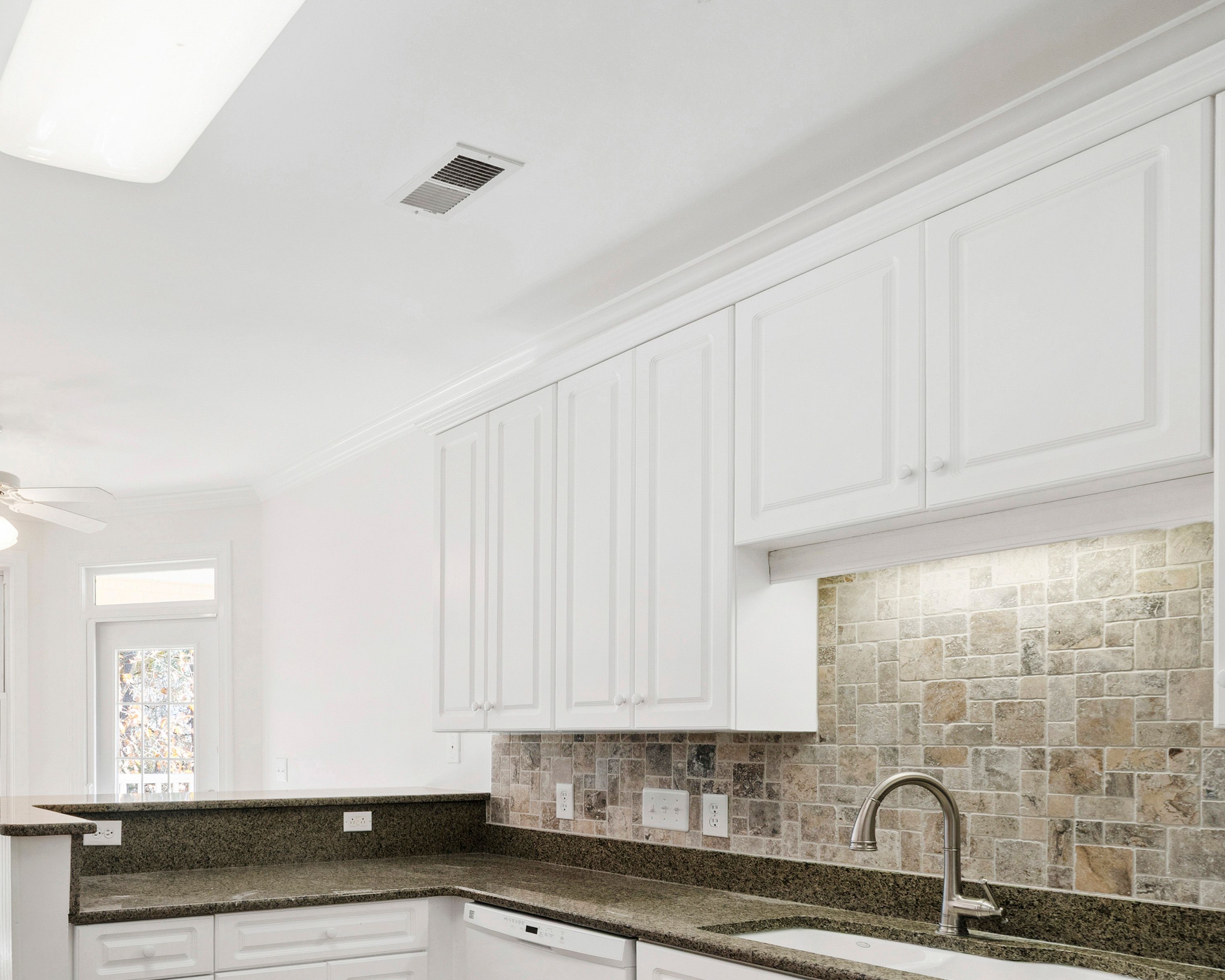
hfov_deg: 59.9
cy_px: 706
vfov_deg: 53.0
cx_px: 218
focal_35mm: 26
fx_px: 943
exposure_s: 1/4
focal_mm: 10
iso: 100
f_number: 8
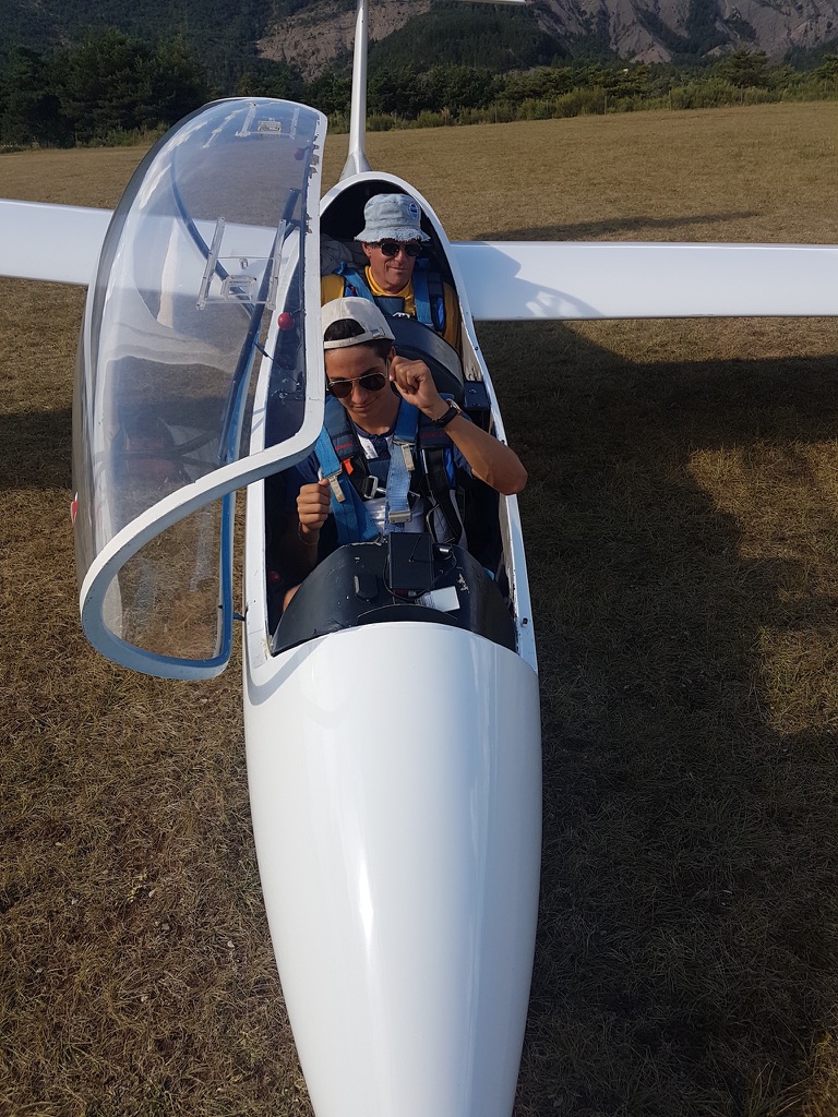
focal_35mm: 26
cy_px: 558
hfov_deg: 53.1
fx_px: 839
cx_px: 419
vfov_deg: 67.3
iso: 40
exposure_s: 1/1752
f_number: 1.7
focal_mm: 4.2
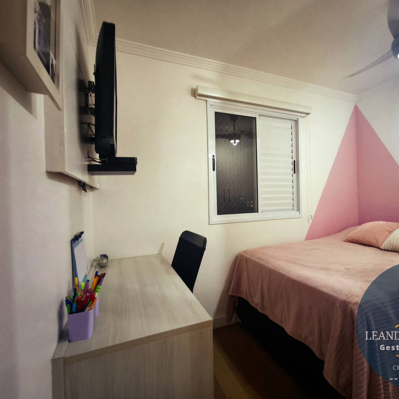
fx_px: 235
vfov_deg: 80.7
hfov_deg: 80.4
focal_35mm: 18
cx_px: 221
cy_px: 196
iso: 500
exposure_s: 1/24
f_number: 2.2
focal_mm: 1.91
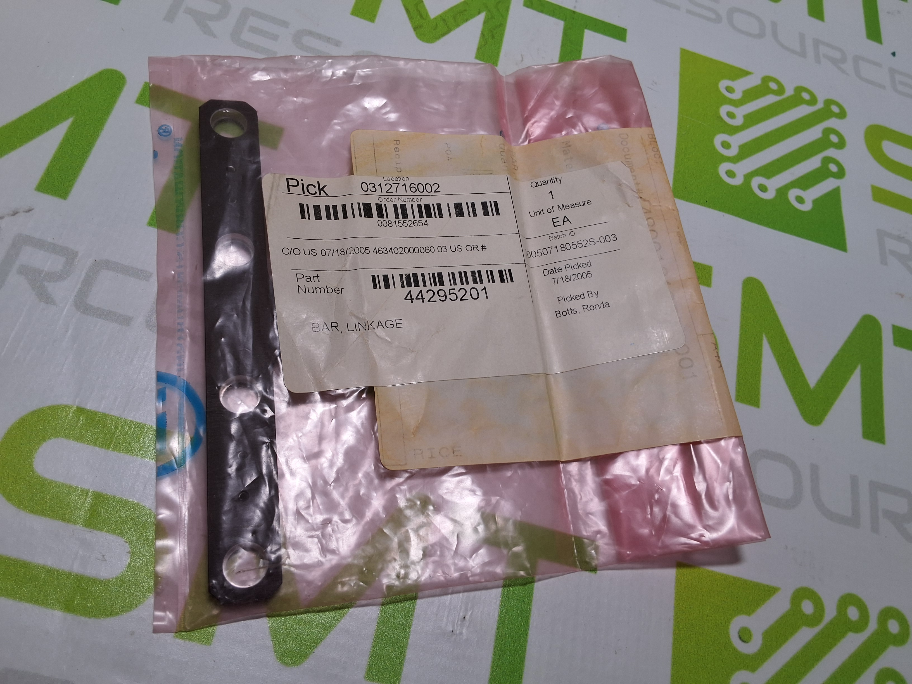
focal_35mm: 28
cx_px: 456
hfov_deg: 63.4
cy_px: 342
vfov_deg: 49.7
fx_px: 738
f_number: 1.9
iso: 32
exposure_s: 1/120
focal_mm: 2.91
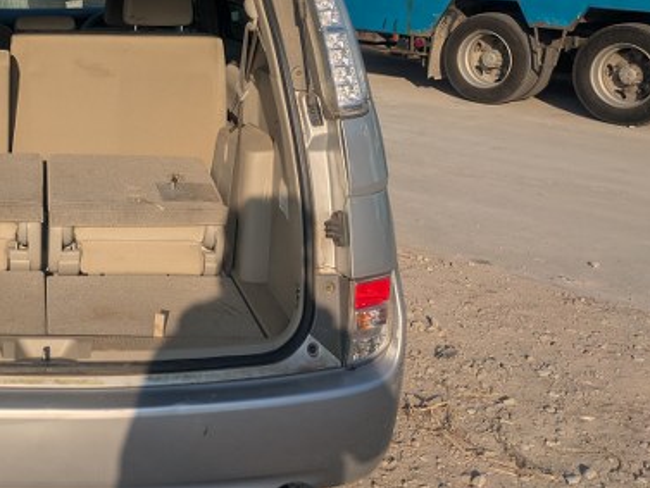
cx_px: 51
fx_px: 996
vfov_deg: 26.6
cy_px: 47
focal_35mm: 53
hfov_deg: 34.0
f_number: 1.89
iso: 51
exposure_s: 1/4739
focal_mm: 5.43
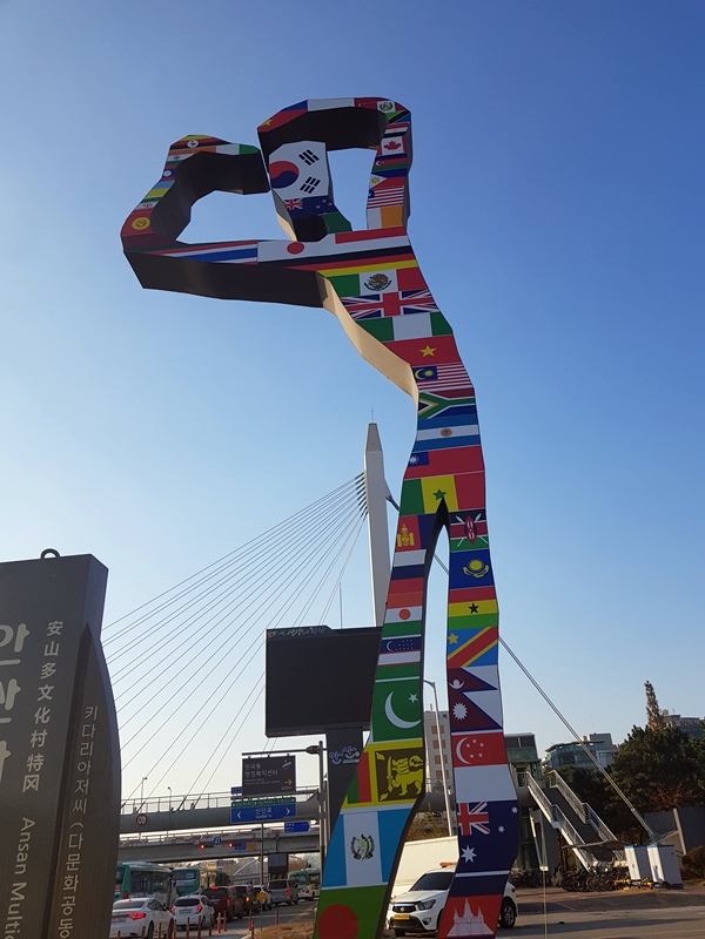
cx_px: 352
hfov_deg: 53.1
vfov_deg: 67.3
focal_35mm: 26
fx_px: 706
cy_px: 470
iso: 40
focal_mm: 4.3
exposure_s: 1/1824
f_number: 1.7
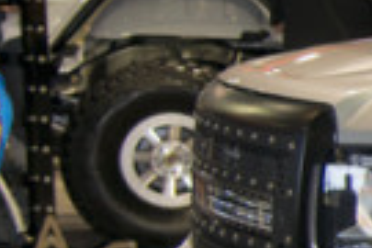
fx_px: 3441
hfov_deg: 5.5
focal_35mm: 333
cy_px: 274
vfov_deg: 4.1
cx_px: 1372
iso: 1000
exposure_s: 1/60
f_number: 5
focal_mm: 44
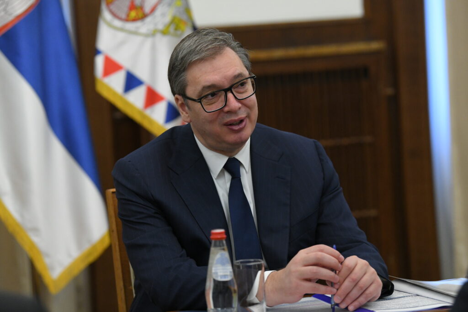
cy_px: 156
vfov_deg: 10.2
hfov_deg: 15.2
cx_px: 234
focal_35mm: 135
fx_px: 1755
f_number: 4
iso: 4000
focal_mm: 135
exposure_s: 1/200
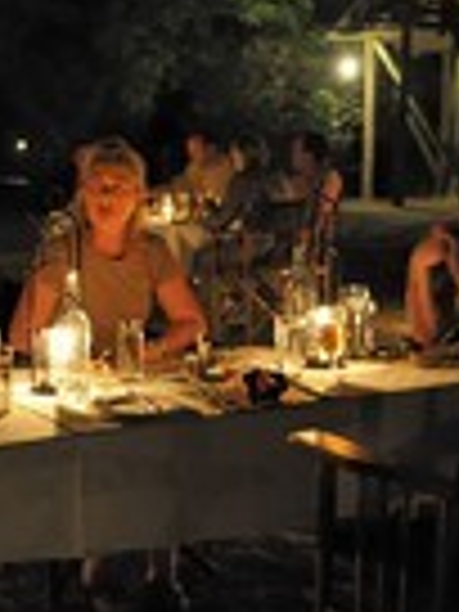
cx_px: 22
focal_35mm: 86
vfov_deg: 22.8
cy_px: 292
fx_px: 1520
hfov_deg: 16.9
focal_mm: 29
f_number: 2.8
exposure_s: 1/6
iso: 1600
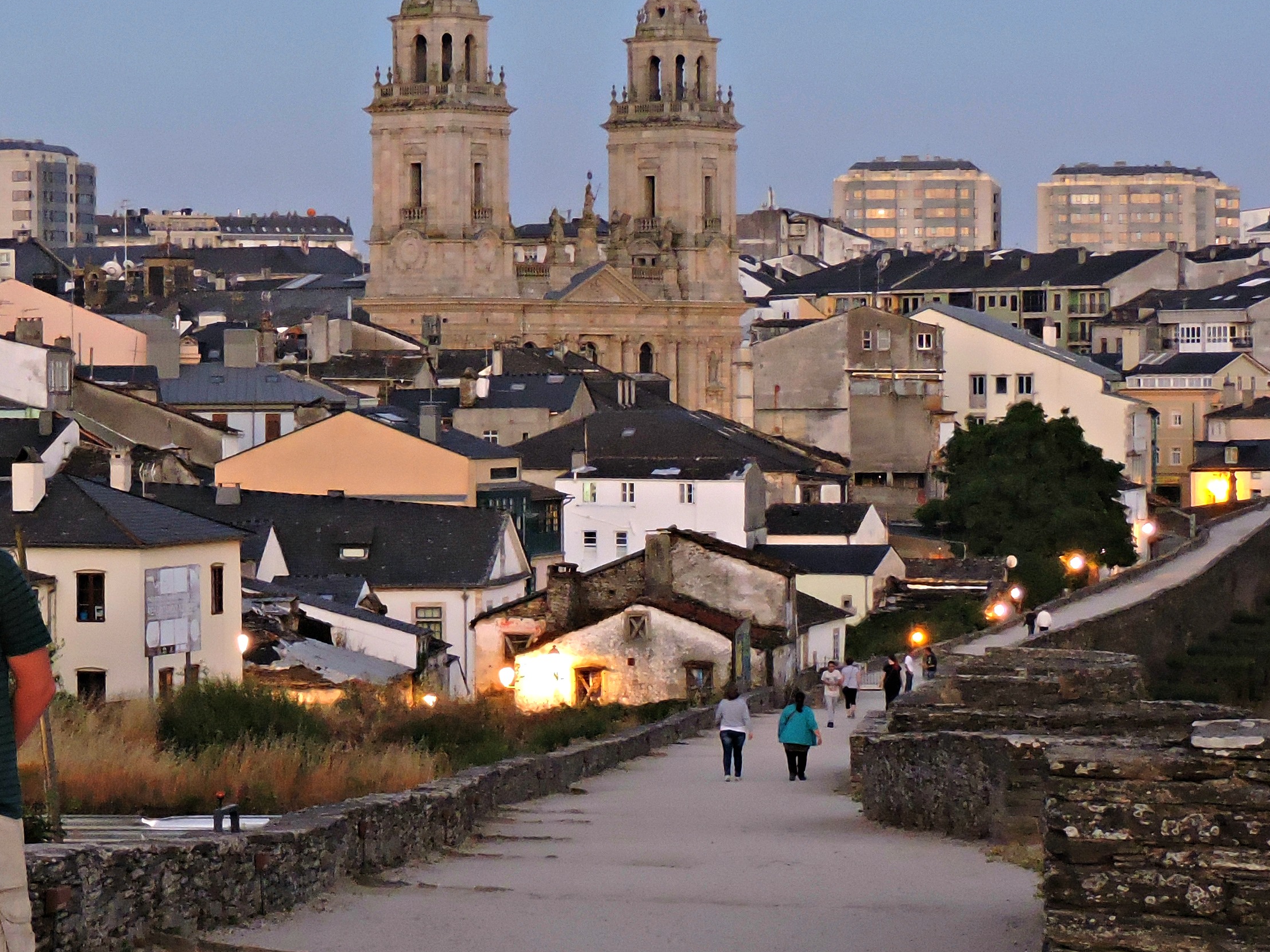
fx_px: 4586
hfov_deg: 15.7
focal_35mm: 125
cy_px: 589
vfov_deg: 11.9
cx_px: 293
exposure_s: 1/15
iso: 560
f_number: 3.7
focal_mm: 10.7
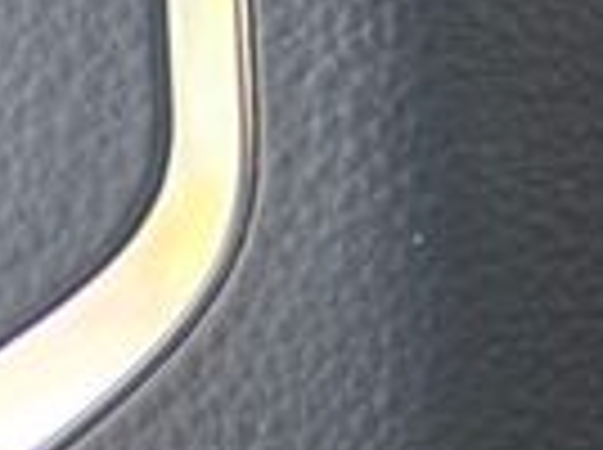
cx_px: 1346
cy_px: 14
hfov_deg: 13.9
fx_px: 1913
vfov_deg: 13.3
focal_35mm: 110
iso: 200
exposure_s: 1/120
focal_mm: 5.4
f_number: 1.8
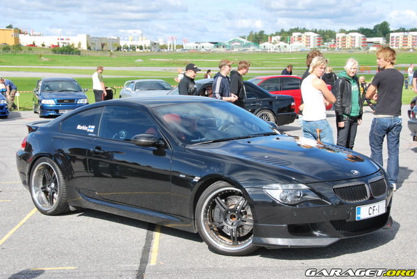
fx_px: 696
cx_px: 208
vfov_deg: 22.7
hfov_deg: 33.4
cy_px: 140
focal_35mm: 60
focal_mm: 40
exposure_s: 1/200
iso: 100
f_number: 7.1
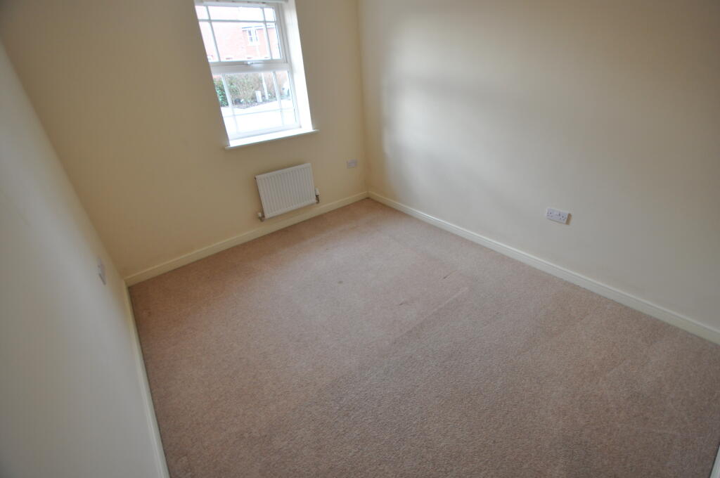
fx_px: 300
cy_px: 239
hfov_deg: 100.5
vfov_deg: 77.2
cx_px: 360
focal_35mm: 15
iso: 500
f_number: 4
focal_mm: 10
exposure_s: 1/60
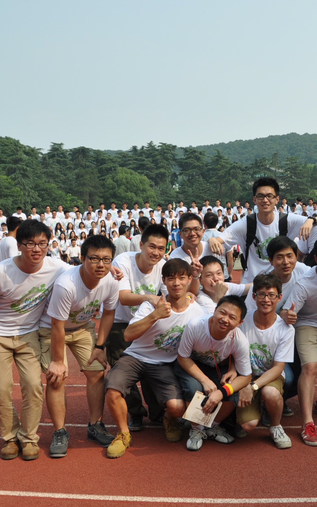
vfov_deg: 47.2
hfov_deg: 29.3
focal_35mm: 42
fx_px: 580
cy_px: 255
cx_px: 283
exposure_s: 1/125
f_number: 11
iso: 200
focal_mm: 18
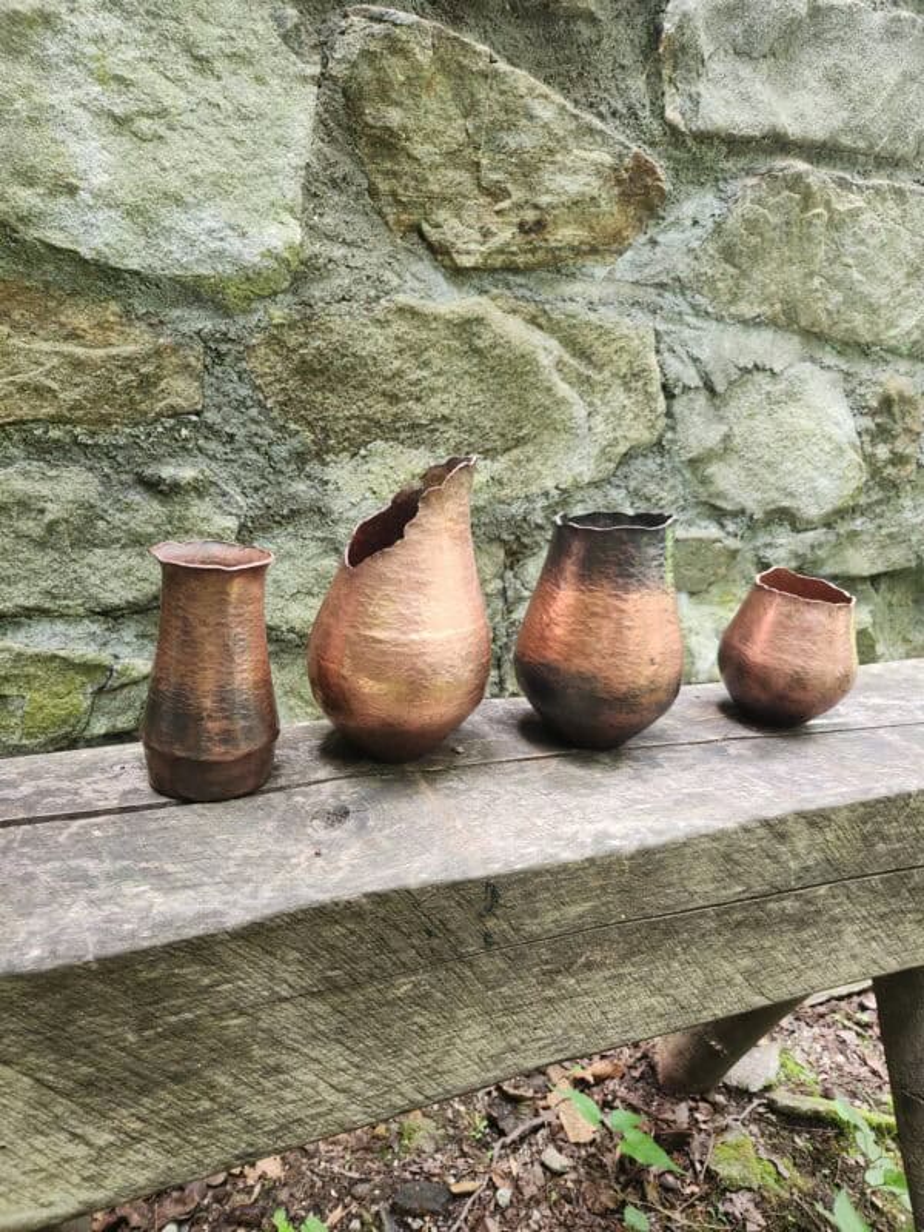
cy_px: 616
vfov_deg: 73.9
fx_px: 819
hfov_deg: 58.9
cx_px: 462
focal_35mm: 23
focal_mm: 5.4
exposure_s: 1/180
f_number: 1.8
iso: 200
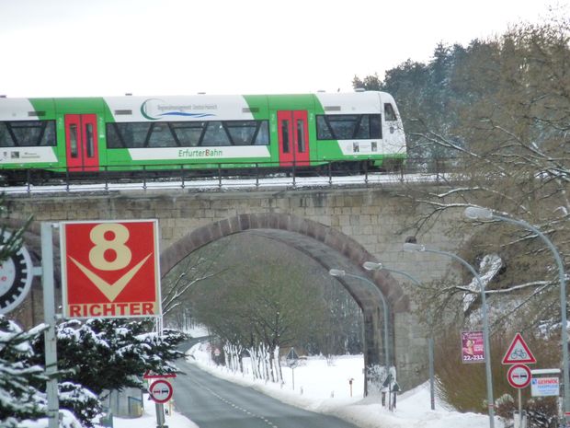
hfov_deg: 4.8
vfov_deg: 3.6
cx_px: 285
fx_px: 6735
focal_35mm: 409
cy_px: 214
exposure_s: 1/500
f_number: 4
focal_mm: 72.6
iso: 800
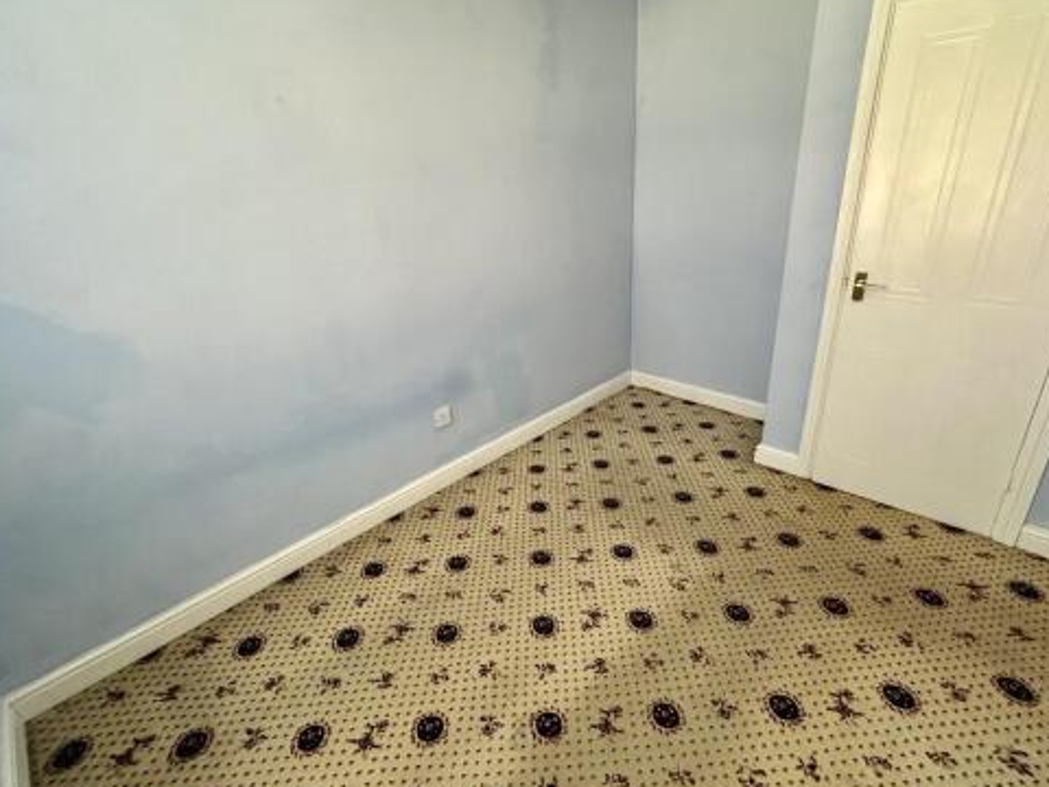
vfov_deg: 74.7
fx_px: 515
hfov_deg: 91.0
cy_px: 386
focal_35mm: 17
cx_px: 543
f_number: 2.2
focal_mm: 2.22
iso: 320
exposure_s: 1/65
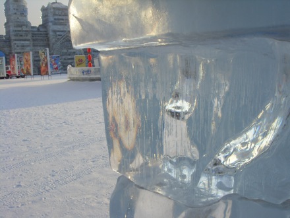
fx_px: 327
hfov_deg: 47.9
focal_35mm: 39
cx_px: 145
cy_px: 109
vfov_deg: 36.8
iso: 80
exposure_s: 1/180
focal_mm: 6.6
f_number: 6.2
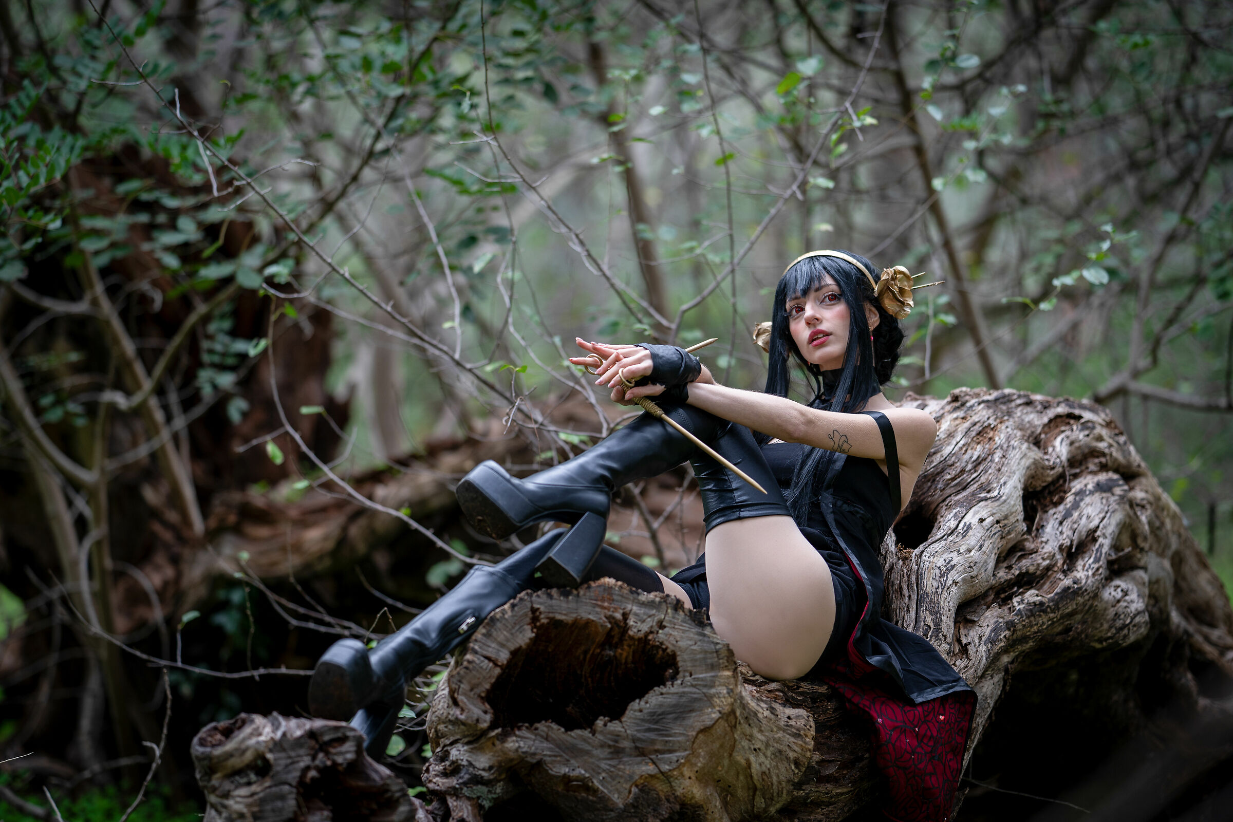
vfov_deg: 10.2
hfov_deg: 15.2
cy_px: 411
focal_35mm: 135
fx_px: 4623
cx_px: 616
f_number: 1.8
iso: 125
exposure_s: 1/160
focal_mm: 135
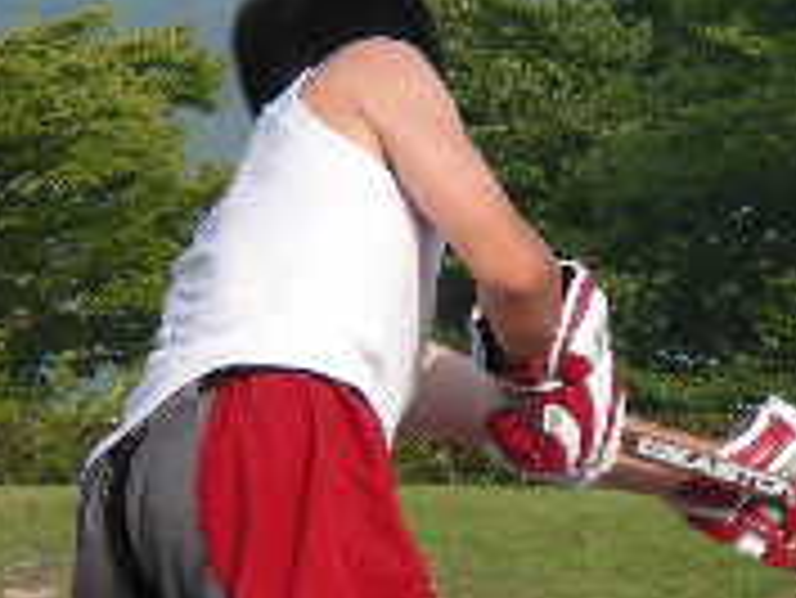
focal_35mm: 535
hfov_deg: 3.7
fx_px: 12311
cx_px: 472
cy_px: 567
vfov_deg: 2.8
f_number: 4
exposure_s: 1/334
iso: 50
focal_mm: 24.7
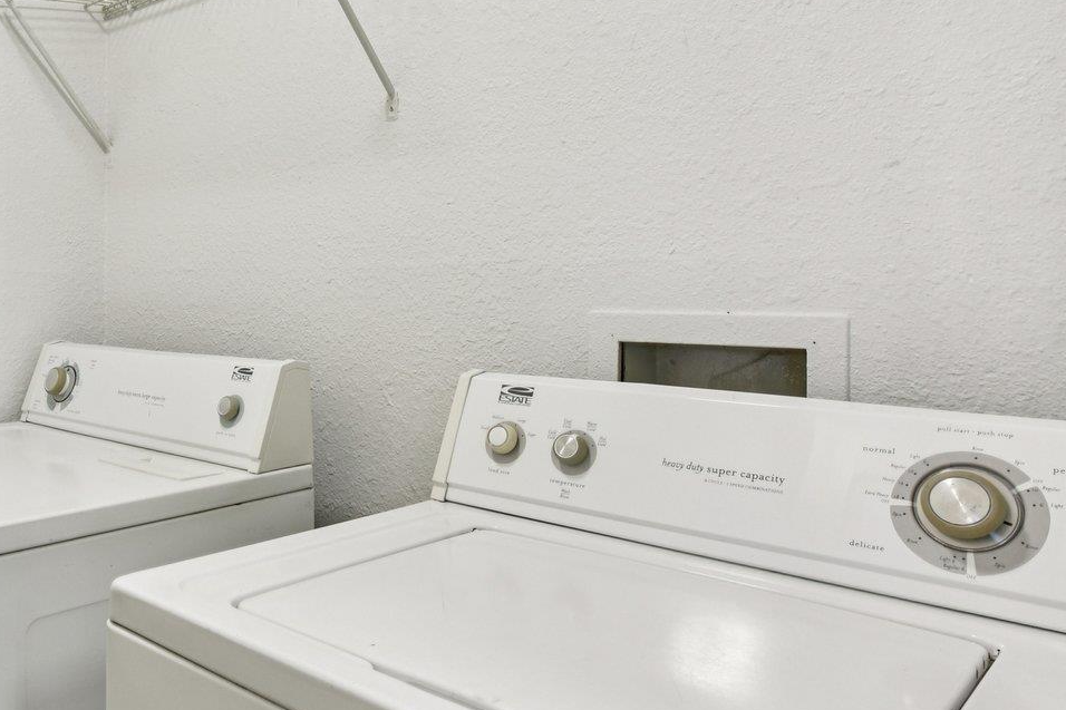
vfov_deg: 43.5
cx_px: 201
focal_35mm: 30
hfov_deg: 57.0
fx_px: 888
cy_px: 318
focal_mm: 14
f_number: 9
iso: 360
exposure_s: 1/15
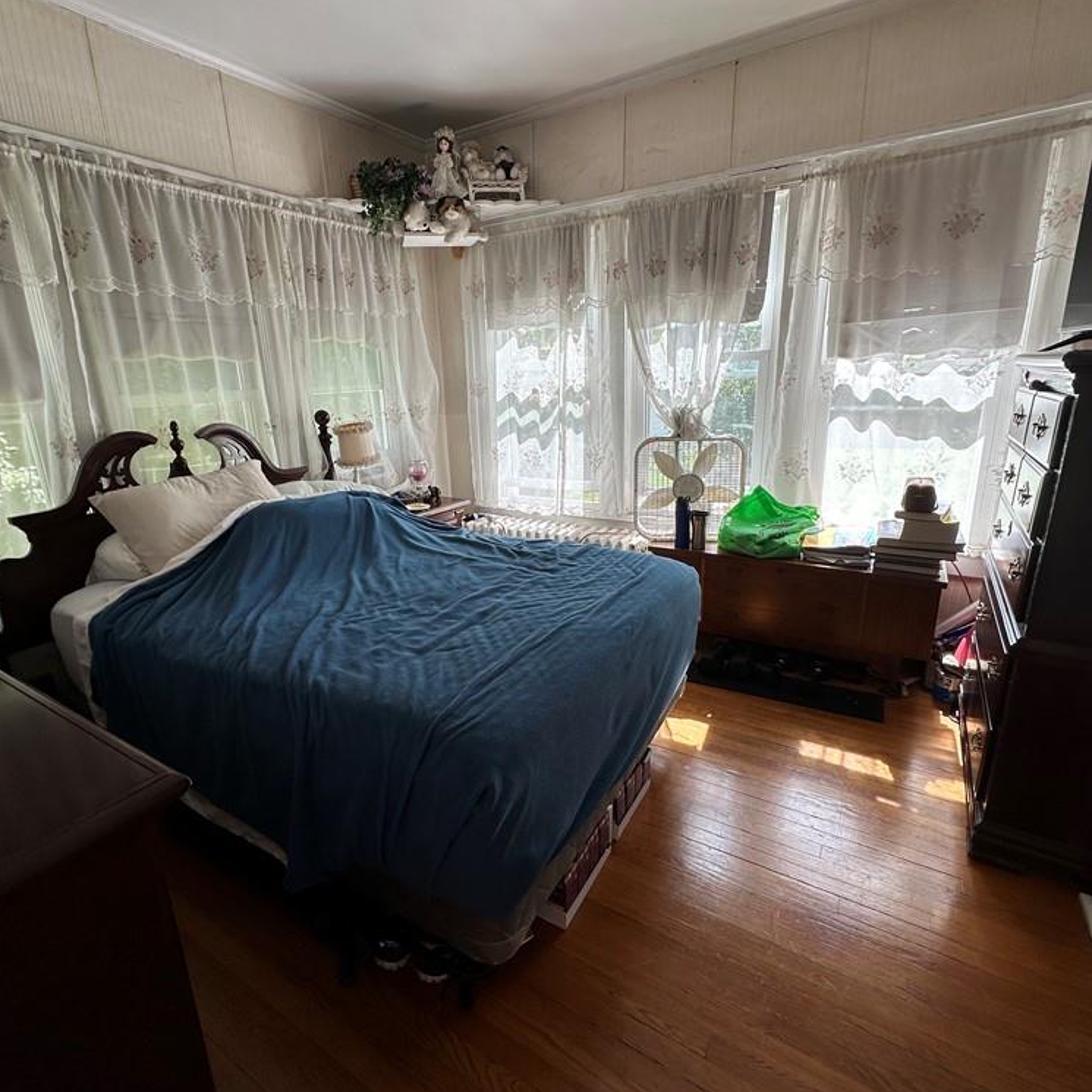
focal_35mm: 17
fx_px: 607
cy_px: 542
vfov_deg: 84.0
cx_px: 506
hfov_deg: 83.8
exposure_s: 1/121
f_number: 2.2
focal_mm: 2.22
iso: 40
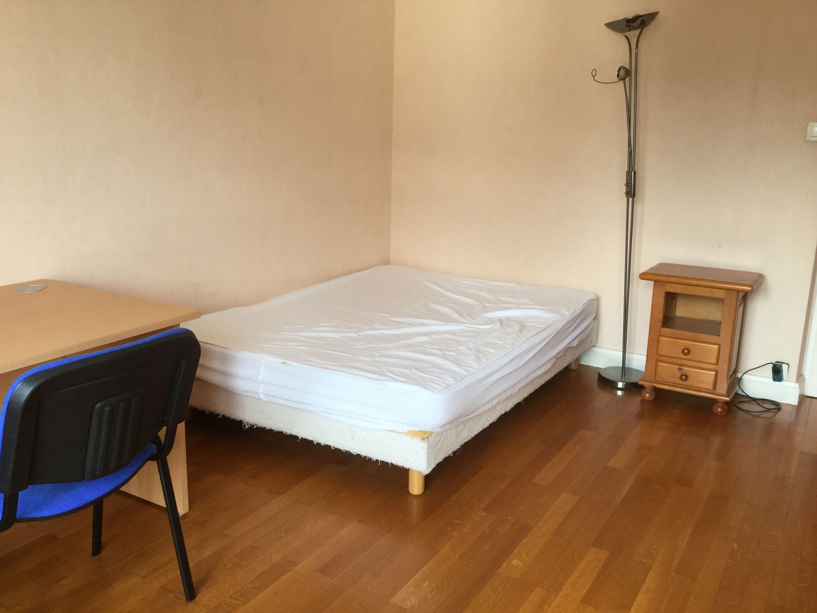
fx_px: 732
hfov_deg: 58.4
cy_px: 306
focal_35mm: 31
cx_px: 408
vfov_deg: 45.4
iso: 32
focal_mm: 3.3
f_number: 2.4
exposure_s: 1/33
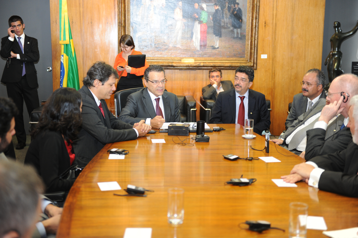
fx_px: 517
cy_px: 119
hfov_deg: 38.2
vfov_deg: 26.0
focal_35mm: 52
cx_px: 179
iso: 1250
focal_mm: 52
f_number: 5.6
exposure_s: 1/80
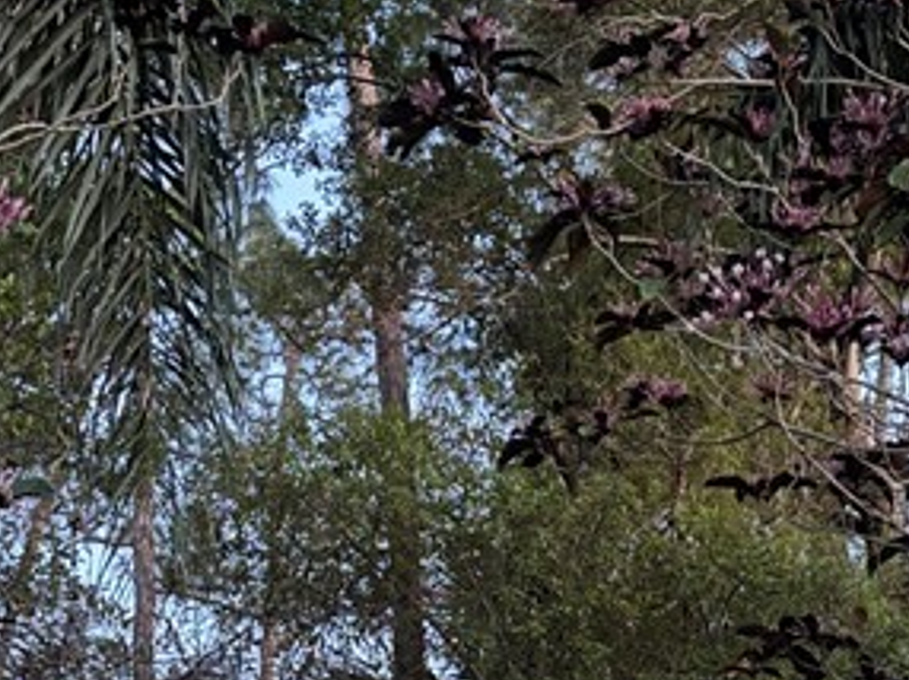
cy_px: 829
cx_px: 483
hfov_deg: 22.8
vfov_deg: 16.4
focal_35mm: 86
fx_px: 2256
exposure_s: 1/12
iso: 1000
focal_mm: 6.76
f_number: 1.78
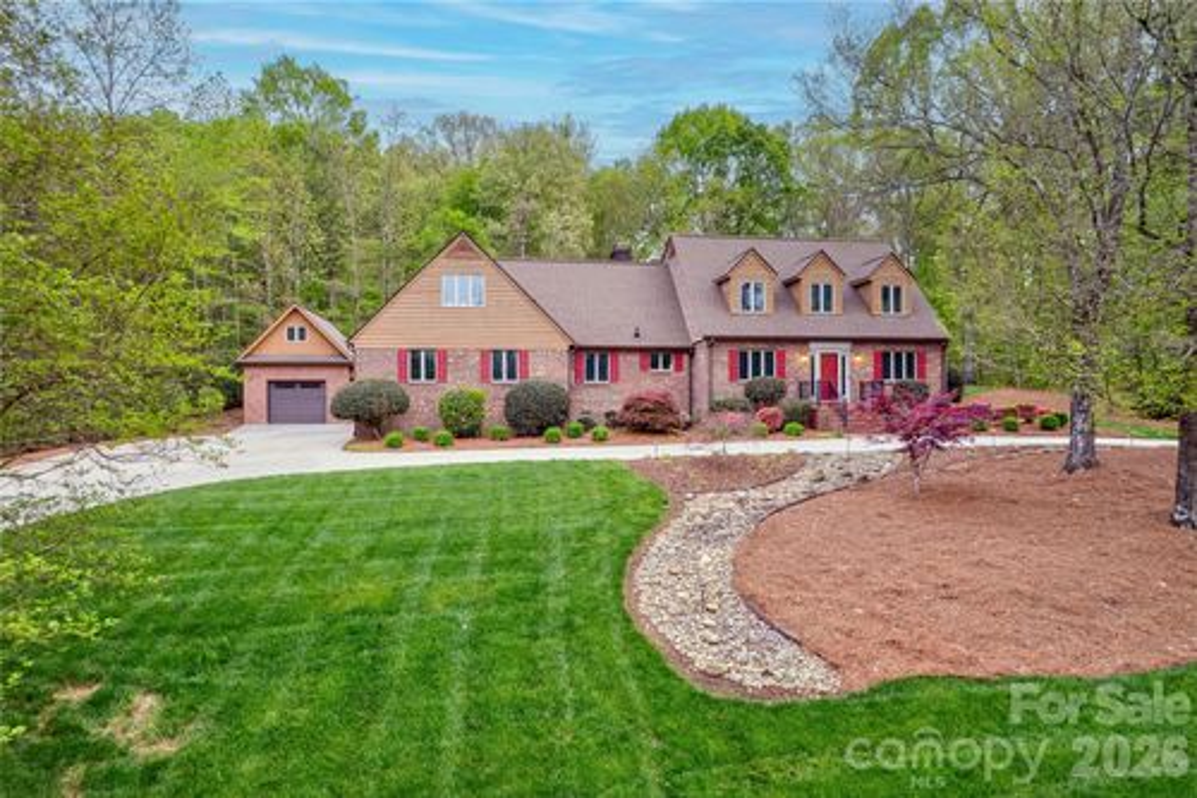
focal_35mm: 22
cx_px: 598
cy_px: 399
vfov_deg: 57.2
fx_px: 731
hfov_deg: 78.6
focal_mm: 8.4
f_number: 2.8
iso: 100
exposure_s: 1/50
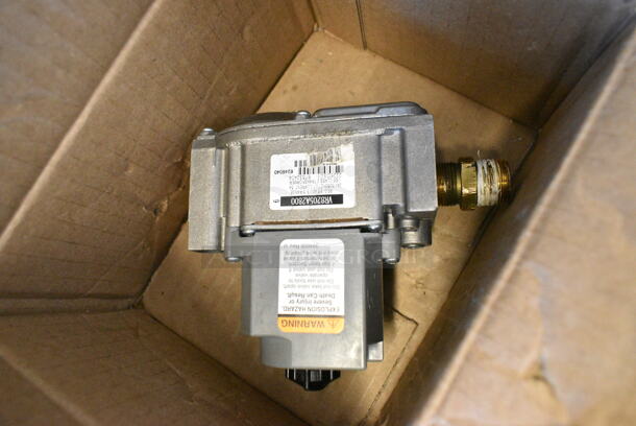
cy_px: 213
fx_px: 477
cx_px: 318
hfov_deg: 67.3
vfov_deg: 48.0
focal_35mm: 27
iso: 6400
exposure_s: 1/100
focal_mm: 18
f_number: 5
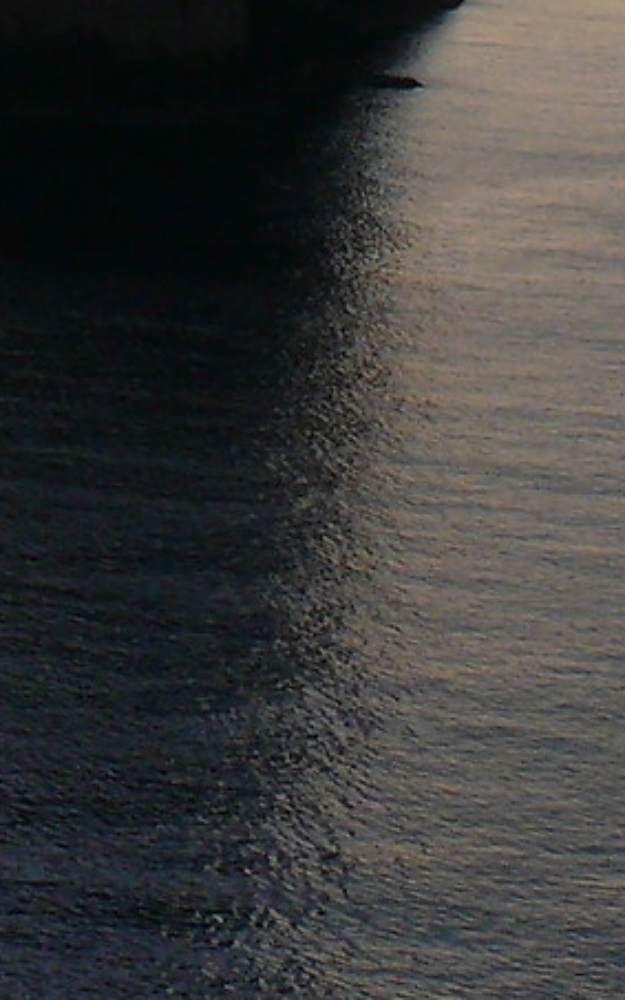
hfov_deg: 6.2
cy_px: -585
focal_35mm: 208
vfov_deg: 9.7
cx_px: -506
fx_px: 5670
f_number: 5.6
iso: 100
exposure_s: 1/320
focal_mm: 7.7
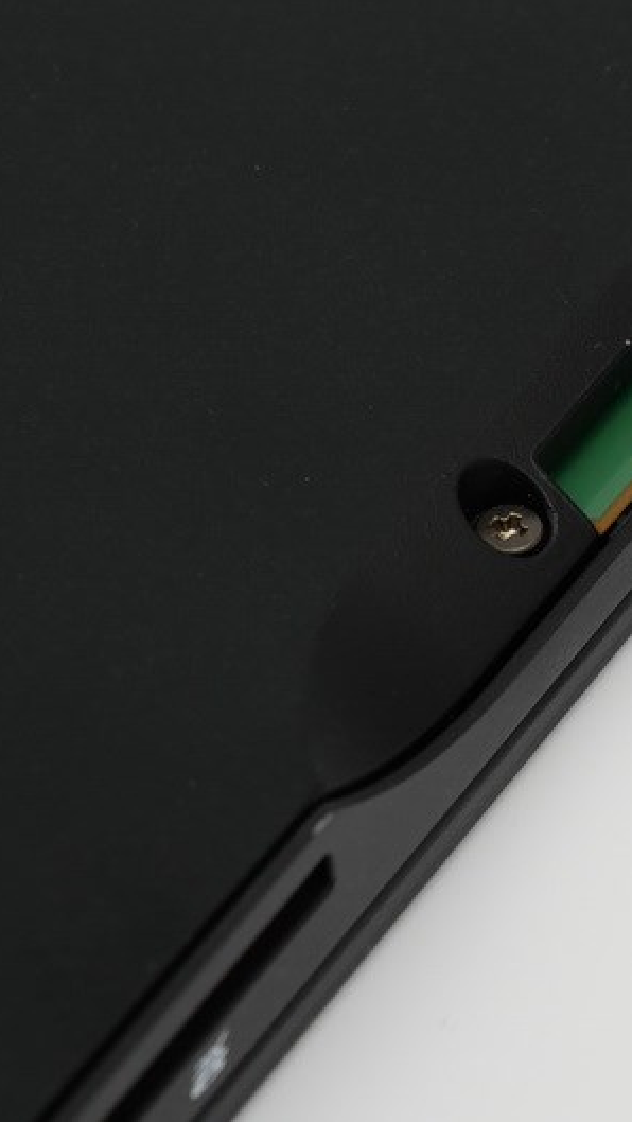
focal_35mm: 171
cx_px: 766
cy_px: 561
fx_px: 5089
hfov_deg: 7.1
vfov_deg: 12.6
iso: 400
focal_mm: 52
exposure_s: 1/40
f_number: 9
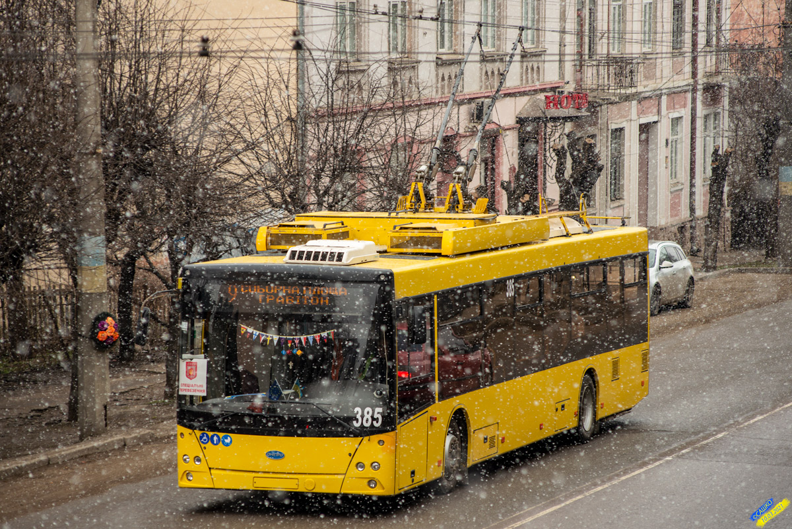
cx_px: 396
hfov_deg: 13.2
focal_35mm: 155
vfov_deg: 8.9
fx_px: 3411
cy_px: 264
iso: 200
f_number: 5.6
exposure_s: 1/250
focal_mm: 155
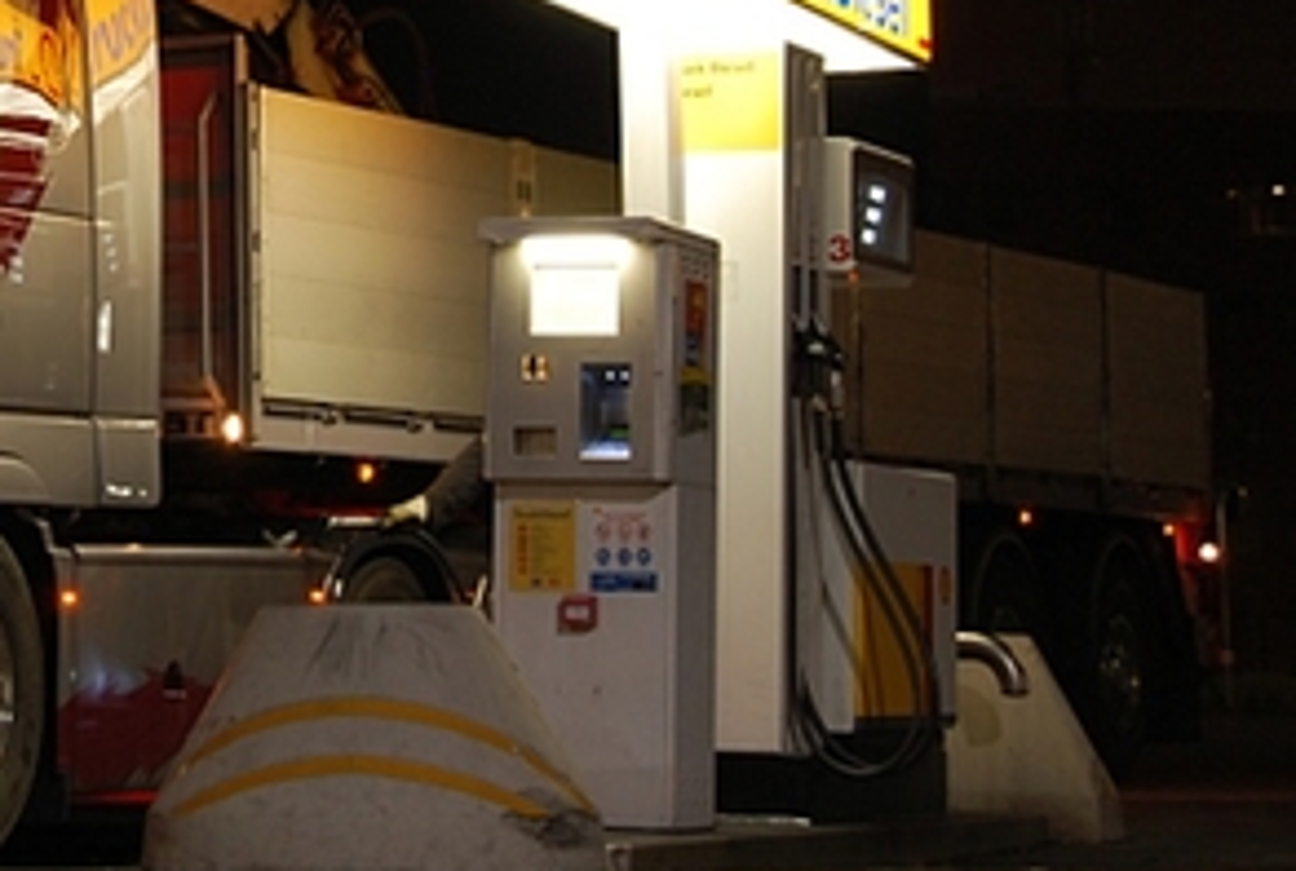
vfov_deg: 9.9
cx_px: 53
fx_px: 4981
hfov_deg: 14.6
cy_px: 44
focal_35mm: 138
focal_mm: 45
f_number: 5.3
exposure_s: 1/1.3
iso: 200
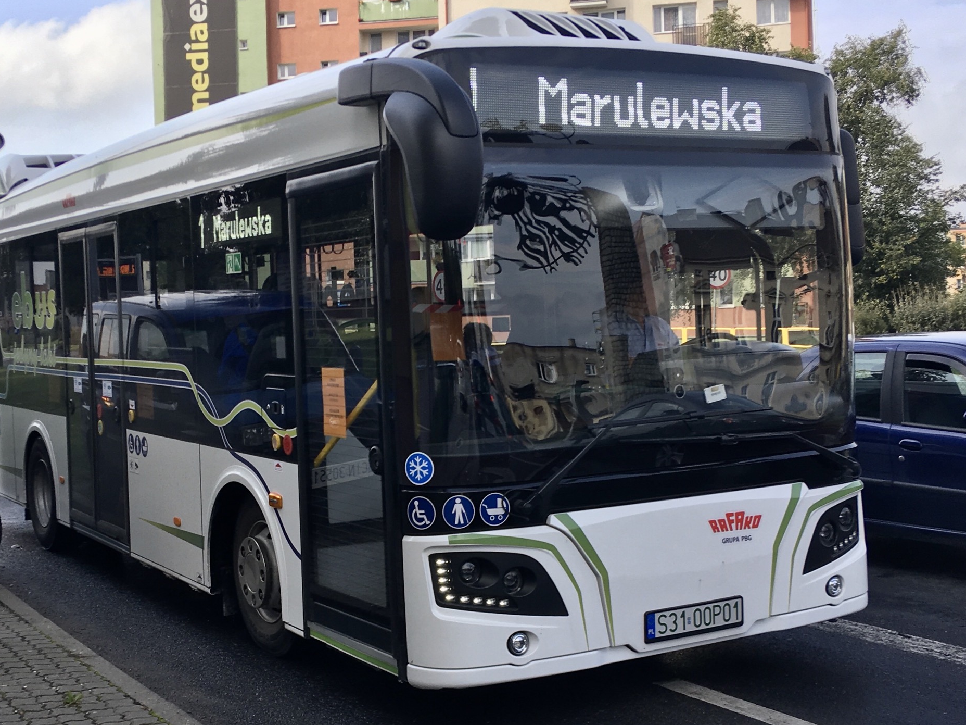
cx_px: 452
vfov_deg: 44.2
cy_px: 371
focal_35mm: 32
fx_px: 893
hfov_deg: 56.8
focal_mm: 4.15
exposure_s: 1/538
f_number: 2.2
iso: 25
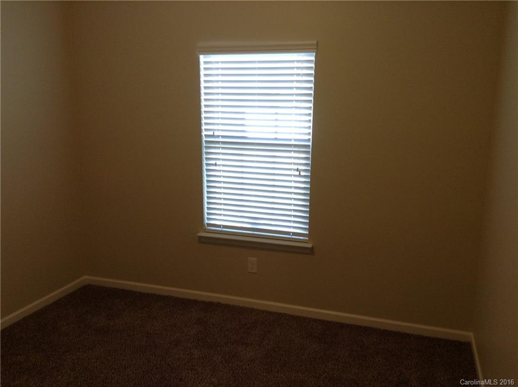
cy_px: 194
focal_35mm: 33
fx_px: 493
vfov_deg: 42.8
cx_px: 259
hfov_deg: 55.4
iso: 50
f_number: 2.4
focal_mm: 3.3
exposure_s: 1/24
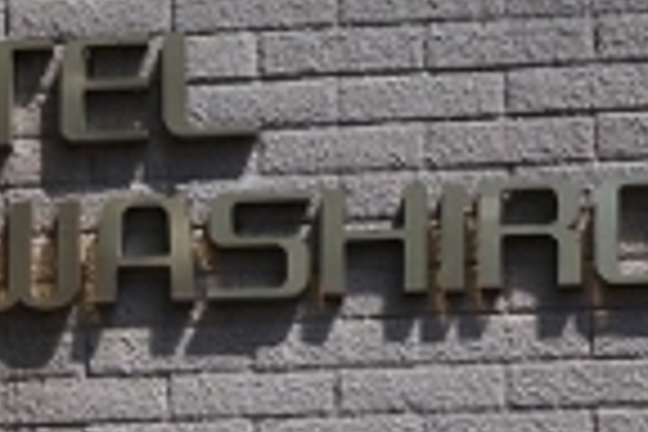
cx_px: -189
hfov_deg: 7.0
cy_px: 1154
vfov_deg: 4.6
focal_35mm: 292
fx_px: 5252
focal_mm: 35
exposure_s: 1/320
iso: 100
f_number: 8
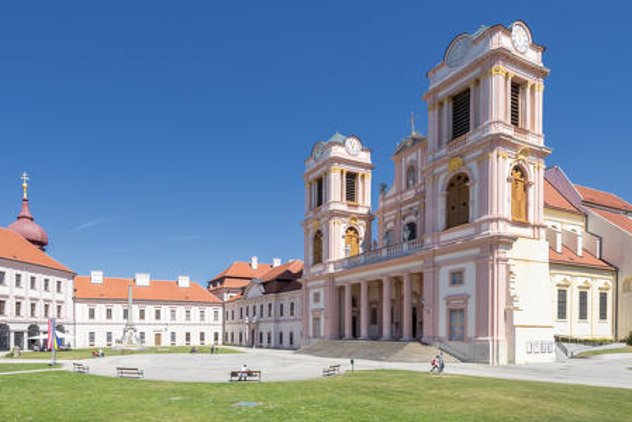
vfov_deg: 61.7
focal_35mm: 20
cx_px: 219
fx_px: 351
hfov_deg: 81.5
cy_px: 245
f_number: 9
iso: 200
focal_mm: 15
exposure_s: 1/500
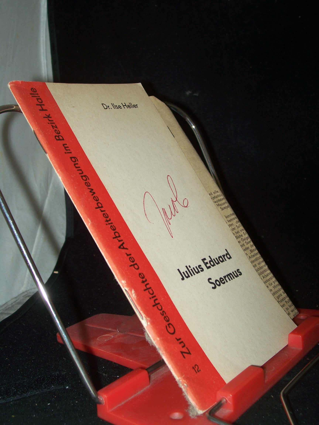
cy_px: 212
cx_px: 160
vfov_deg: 44.8
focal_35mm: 42
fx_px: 516
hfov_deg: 34.3
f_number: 2.8
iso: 80
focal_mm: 7
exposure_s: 1/60
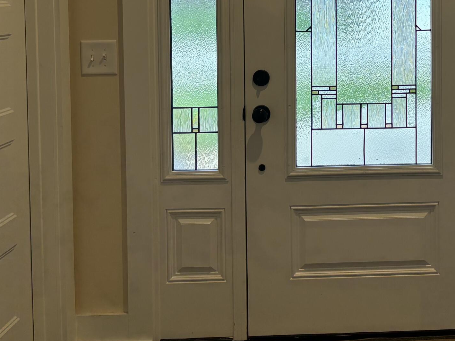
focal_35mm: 55
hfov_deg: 33.0
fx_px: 723
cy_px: 19
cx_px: 418
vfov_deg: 25.5
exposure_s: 1/120
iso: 64
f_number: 1.6
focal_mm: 5.96
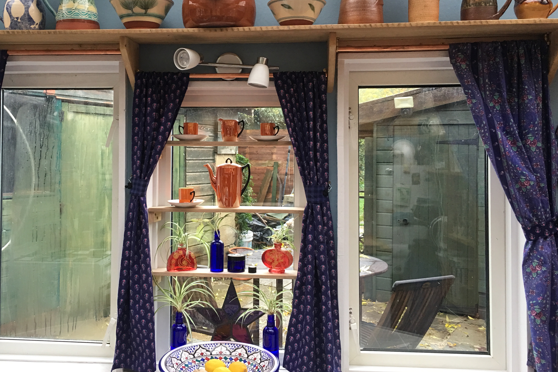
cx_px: 237
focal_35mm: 35
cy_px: 150
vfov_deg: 37.7
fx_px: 542
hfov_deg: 54.2
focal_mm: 4.15
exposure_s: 1/33
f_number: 2.2
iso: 64
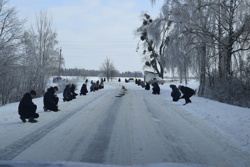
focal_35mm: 58
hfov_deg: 34.5
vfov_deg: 23.4
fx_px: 403
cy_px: 83
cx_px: 124
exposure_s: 1/250
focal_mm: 38
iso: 200
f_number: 8
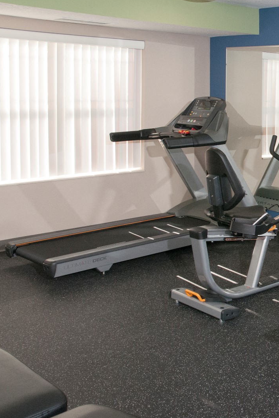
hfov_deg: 26.9
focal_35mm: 46
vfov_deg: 42.7
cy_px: 208
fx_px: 535
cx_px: 307
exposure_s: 1/60
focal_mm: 20
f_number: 14
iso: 640
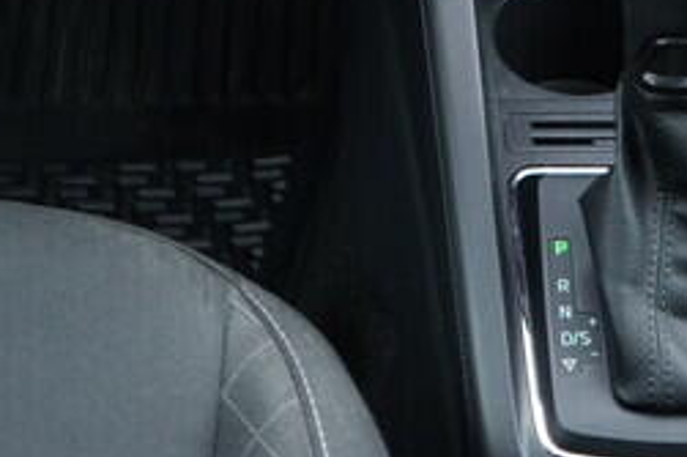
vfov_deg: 8.8
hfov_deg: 14.0
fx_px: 2803
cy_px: -439
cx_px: 350
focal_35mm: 147
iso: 400
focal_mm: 24
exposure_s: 1/40
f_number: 2.8
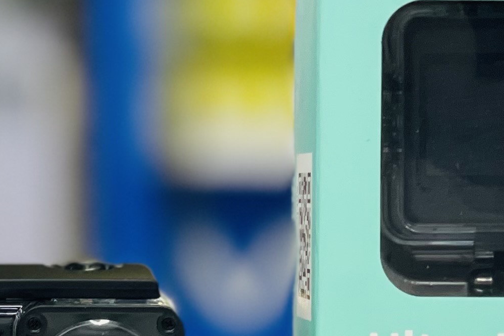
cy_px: 540
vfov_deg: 5.1
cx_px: 178
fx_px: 3765
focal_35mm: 269
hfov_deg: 7.7
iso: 50
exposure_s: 1/100
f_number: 2.2
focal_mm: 7.5
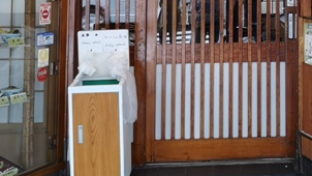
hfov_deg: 26.4
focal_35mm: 78
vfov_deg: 14.5
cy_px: -82
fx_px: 645
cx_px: 270
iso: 160
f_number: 1.8
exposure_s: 1/100
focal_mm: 3.95
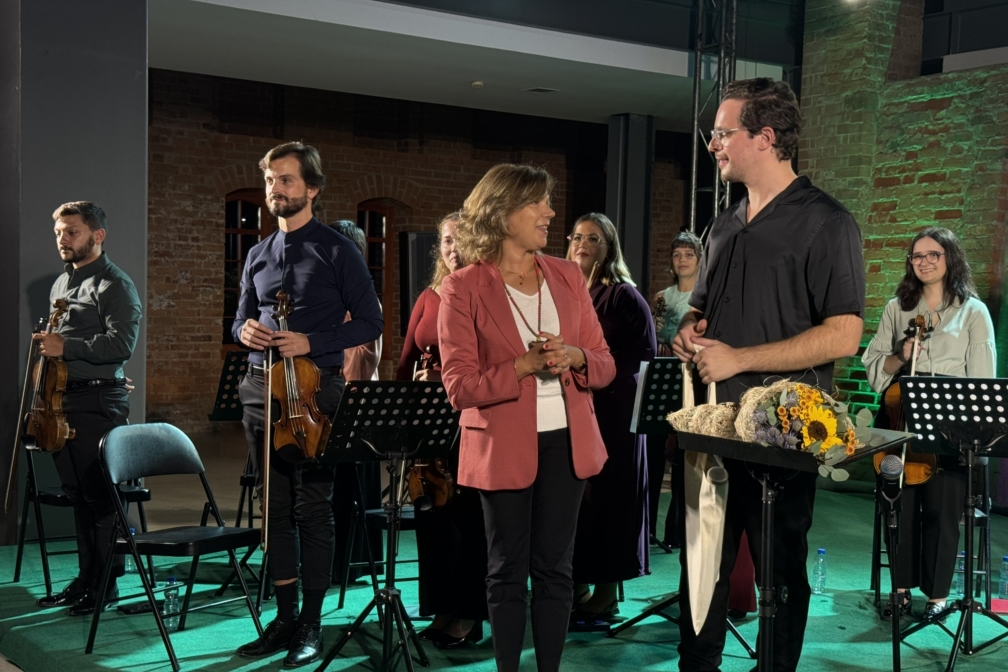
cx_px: 503
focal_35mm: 51
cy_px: 364
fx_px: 1428
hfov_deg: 38.9
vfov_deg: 26.5
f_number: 1.78
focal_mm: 6.76
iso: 80
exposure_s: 1/50
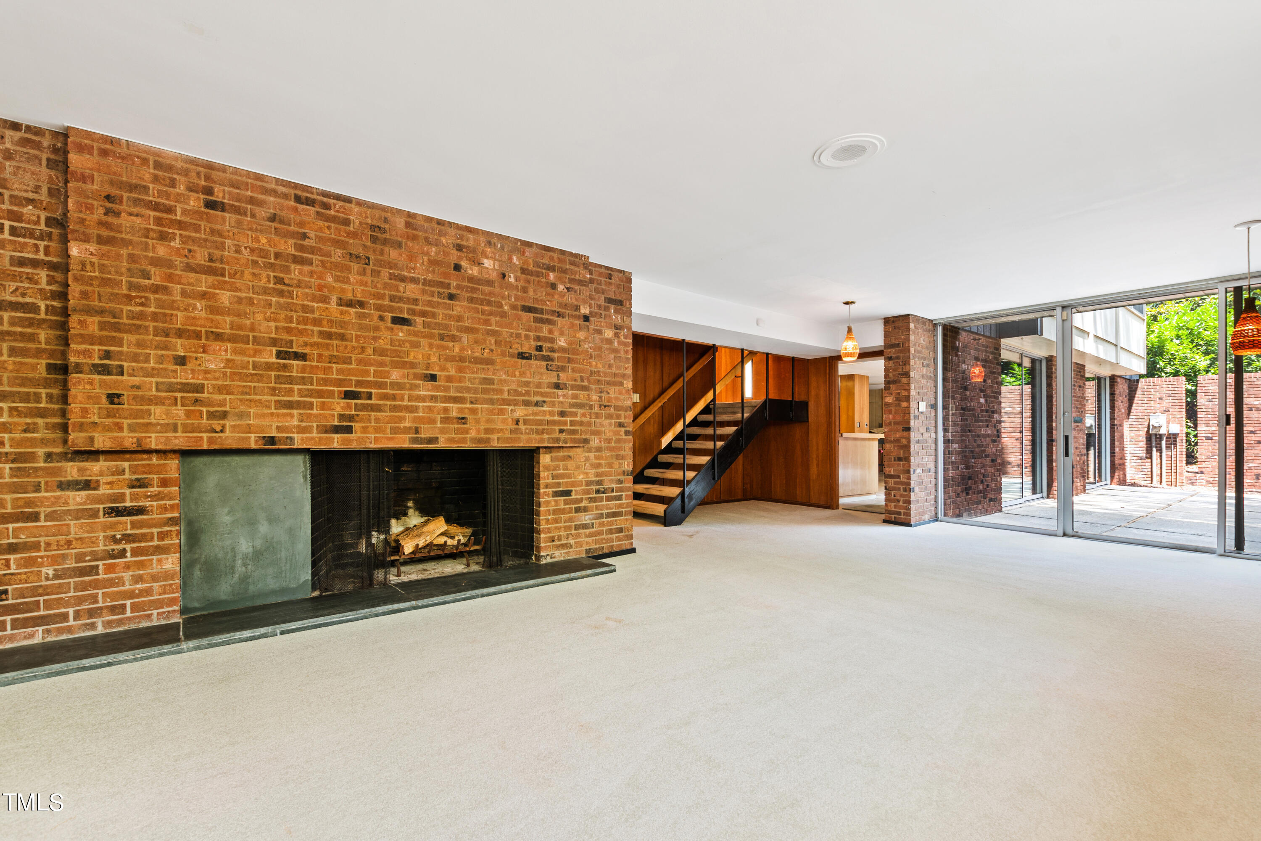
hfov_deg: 100.4
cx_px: 630
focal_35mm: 15
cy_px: 420
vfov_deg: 77.3
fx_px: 525
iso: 100
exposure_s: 2.5
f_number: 8
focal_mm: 10
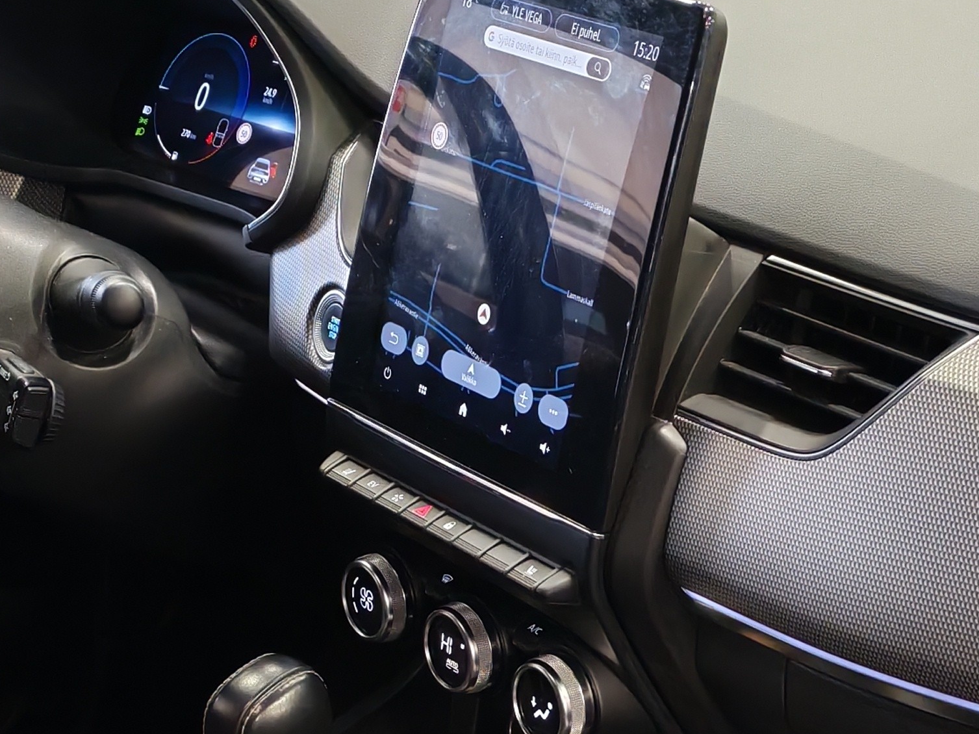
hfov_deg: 22.5
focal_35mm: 87
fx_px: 2460
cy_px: 759
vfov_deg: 16.6
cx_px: 587
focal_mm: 6.12
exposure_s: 1/50
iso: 640
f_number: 1.9
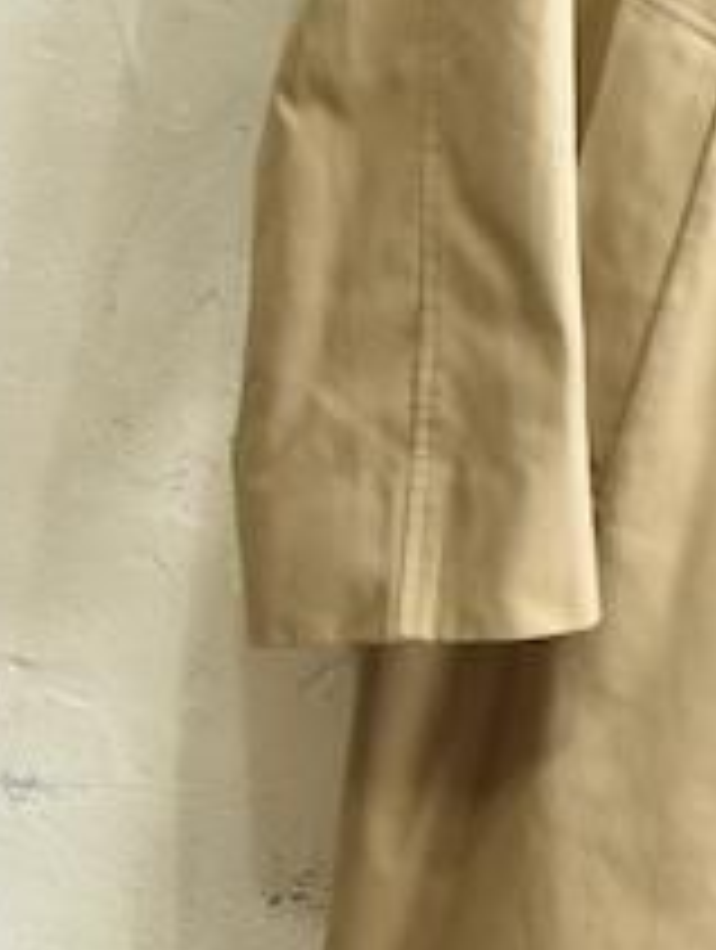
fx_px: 3574
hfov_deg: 11.0
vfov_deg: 14.8
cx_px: 1067
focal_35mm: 130
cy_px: -86
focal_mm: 38
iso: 1600
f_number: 5.6
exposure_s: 1/80
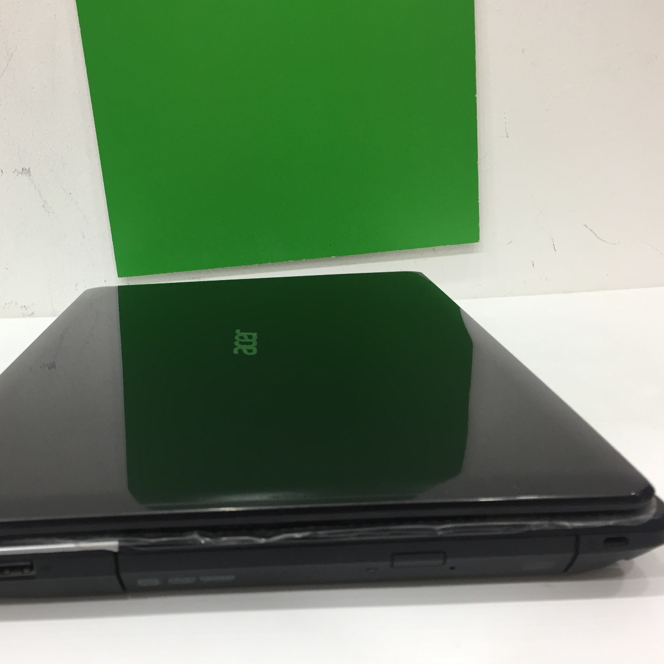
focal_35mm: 35
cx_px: 247
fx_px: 760
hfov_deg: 46.8
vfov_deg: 47.2
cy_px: 337
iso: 125
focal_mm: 4.15
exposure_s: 1/33
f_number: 2.2
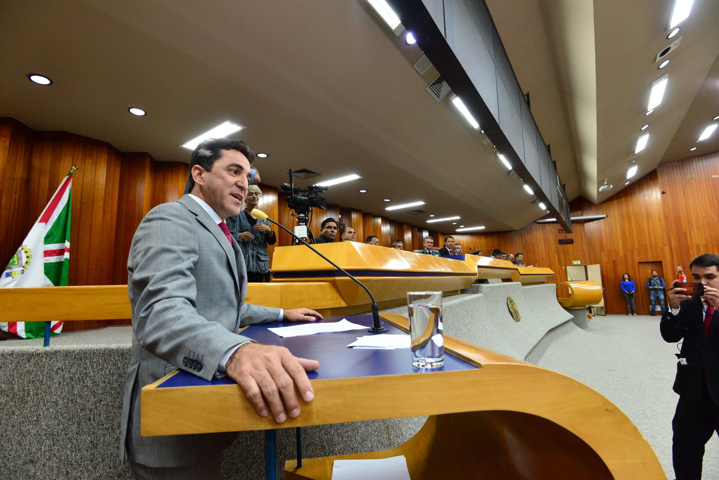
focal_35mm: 16
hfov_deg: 96.7
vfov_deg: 73.8
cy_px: 240
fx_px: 320
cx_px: 360
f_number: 5.6
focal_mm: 16
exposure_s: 1/60
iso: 2500
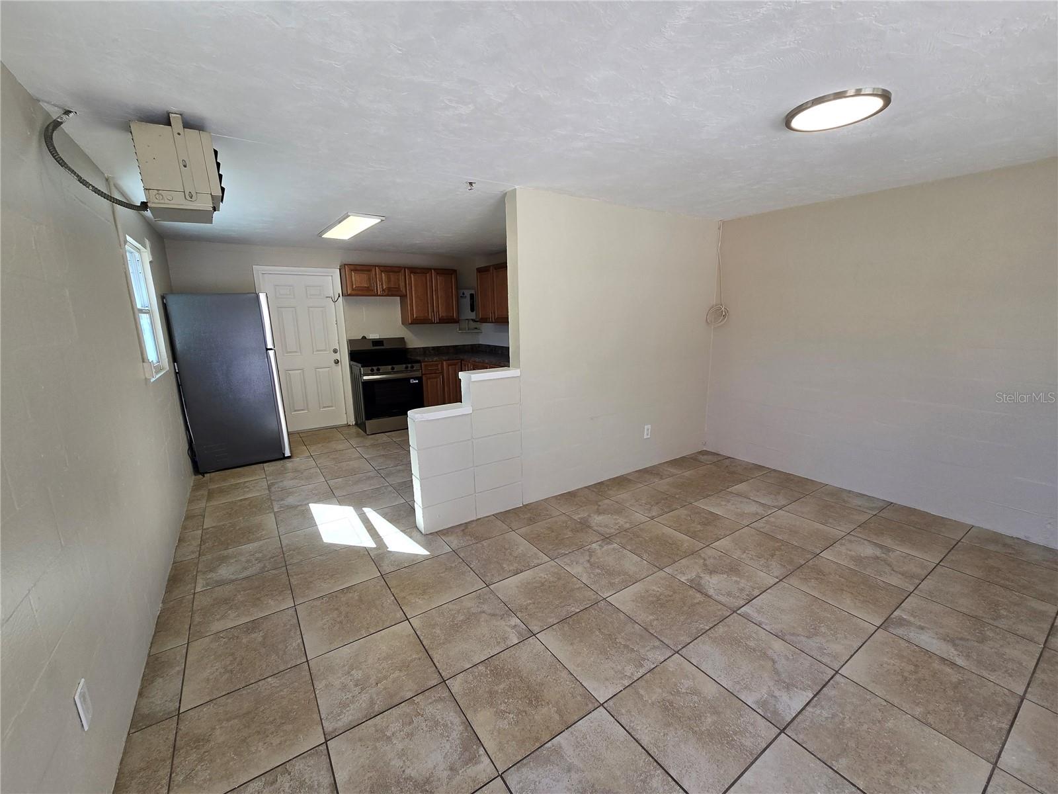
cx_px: 529
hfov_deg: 106.2
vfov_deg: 89.9
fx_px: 397
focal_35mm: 13
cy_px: 397
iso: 64
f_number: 2.2
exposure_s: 1/120
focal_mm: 2.2
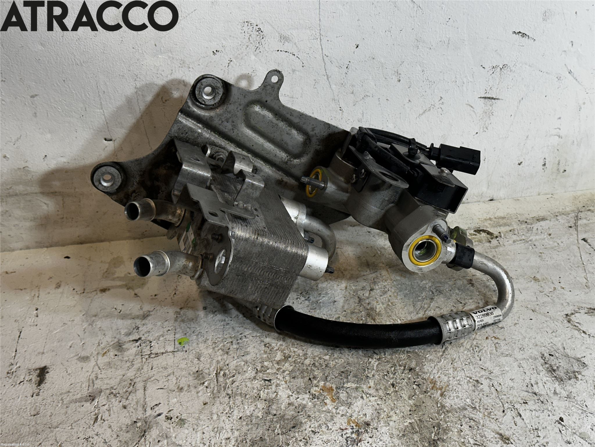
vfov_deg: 30.3
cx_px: 298
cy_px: 224
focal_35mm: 48
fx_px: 825
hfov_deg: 39.7
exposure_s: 1/100
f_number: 1.78
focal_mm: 6.86
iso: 64
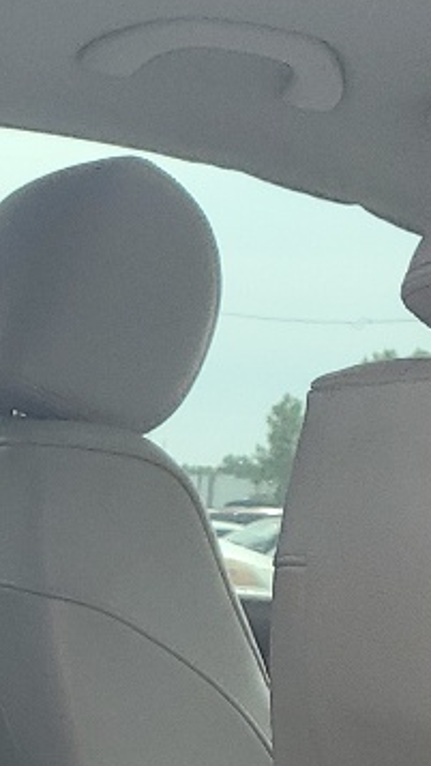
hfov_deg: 8.5
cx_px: -720
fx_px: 2578
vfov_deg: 15.5
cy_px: 1157
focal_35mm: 127
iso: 50
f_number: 1.5
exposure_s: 1/500
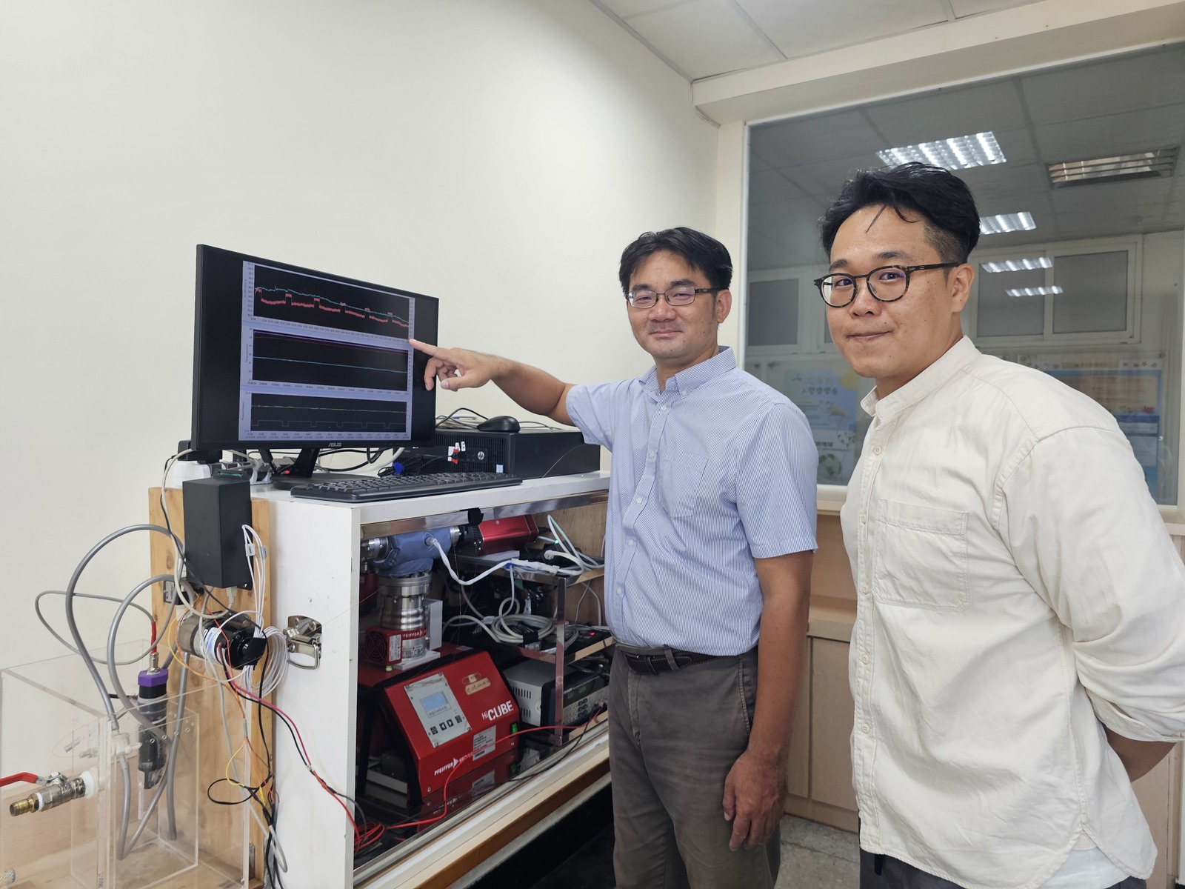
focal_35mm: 23
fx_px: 787
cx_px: 592
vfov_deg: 58.9
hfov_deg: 73.9
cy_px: 444
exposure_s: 1/120
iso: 125
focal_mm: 6.3
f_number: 1.7
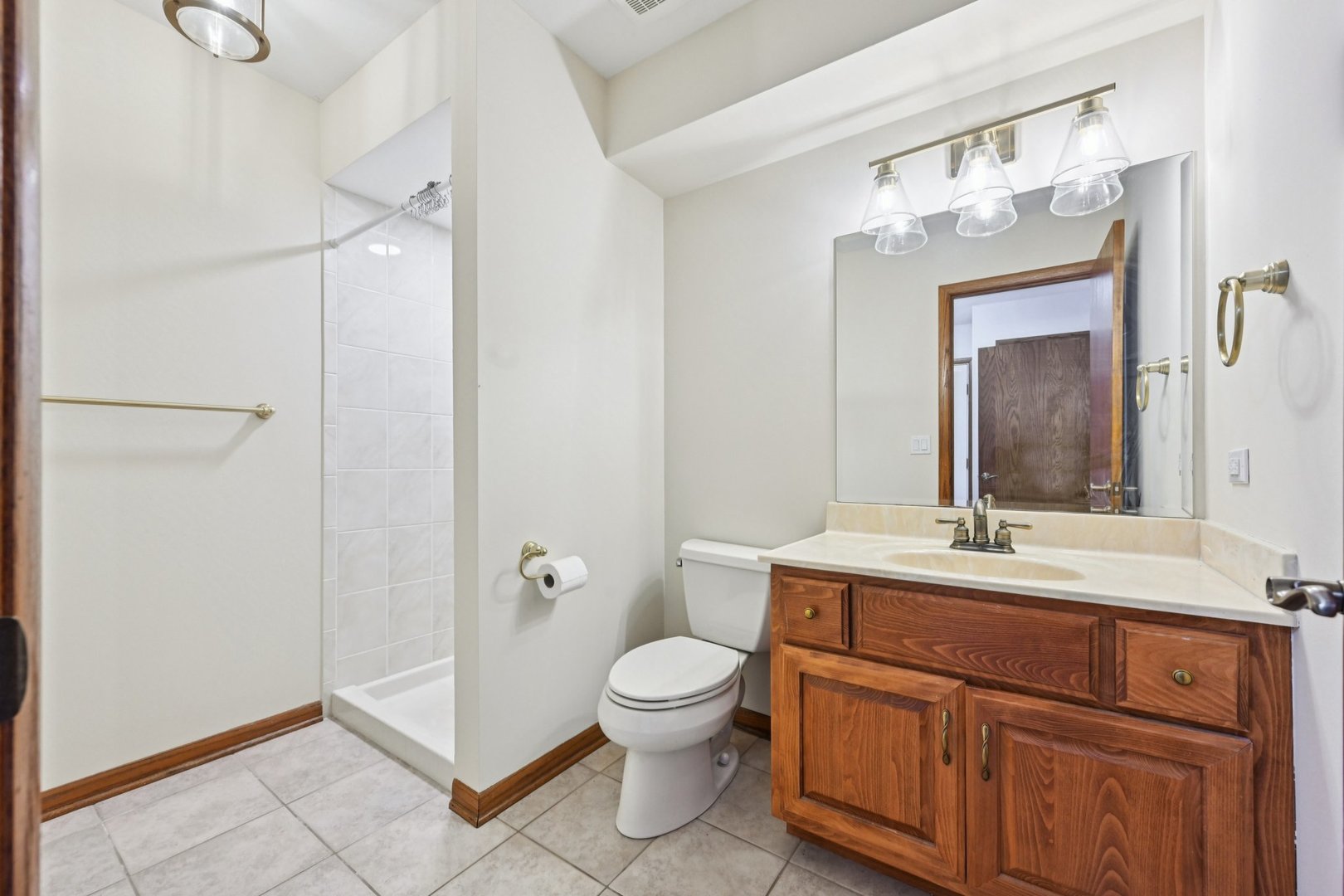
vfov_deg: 81.2
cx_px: 672
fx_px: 523
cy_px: 448
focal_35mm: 14
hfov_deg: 104.3
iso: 800
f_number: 8
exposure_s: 1/30
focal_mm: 14
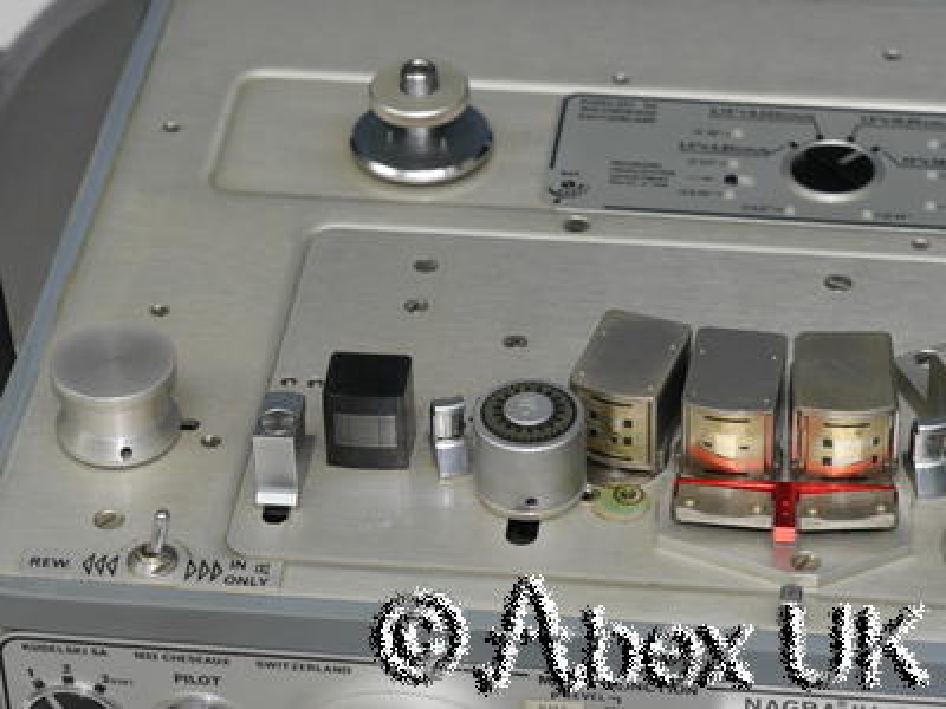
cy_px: 354
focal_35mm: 130
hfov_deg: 15.2
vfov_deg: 11.4
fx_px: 3553
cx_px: 473
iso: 400
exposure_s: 1/60
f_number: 7.1
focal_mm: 65
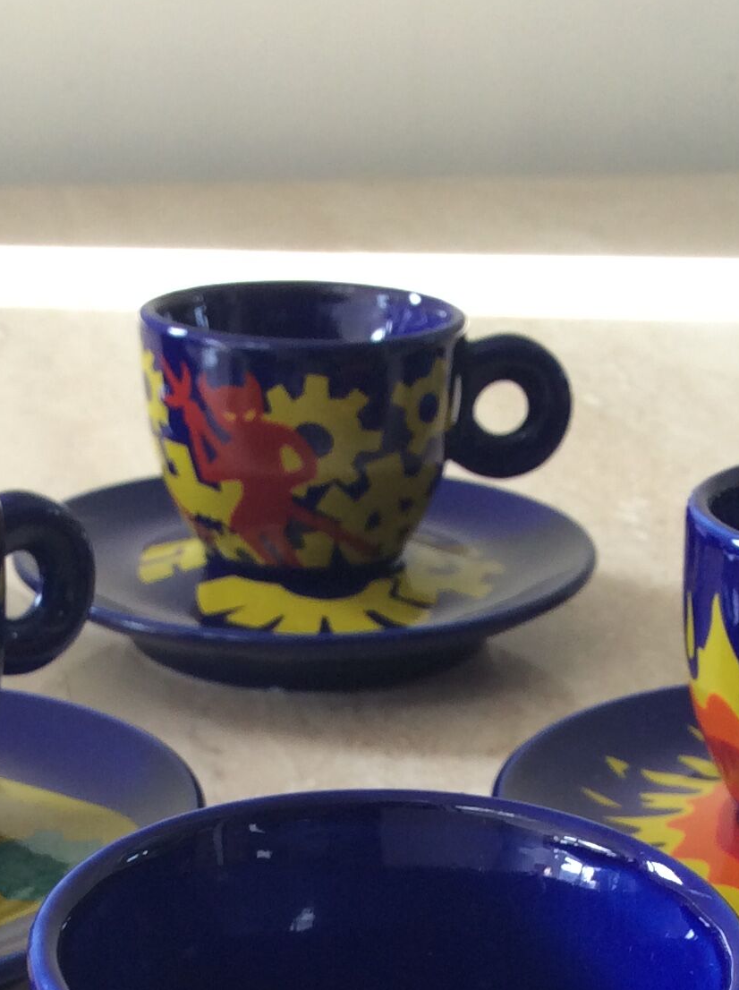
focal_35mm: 75
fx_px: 2141
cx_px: 400
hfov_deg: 19.6
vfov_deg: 24.7
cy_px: 1022
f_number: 2.4
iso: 32
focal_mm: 3.3
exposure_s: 1/25
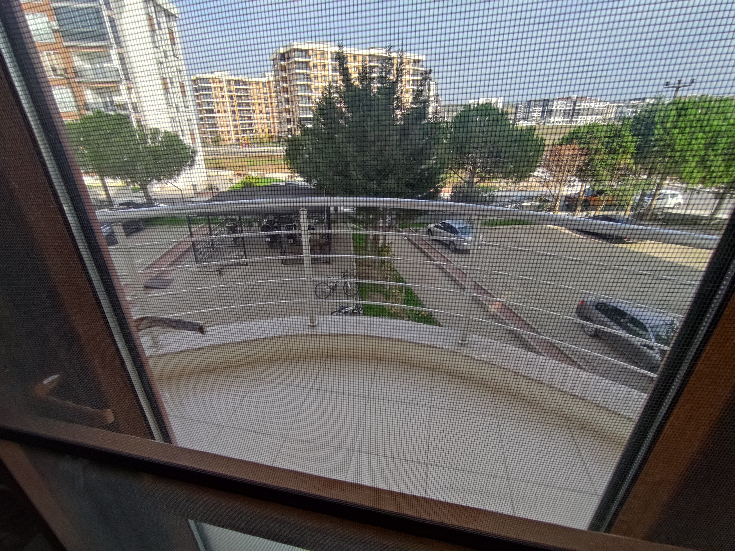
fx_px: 318
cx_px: 368
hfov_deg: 98.2
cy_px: 276
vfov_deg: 81.7
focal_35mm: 15
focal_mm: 1.6
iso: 50
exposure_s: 1/145
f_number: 2.2
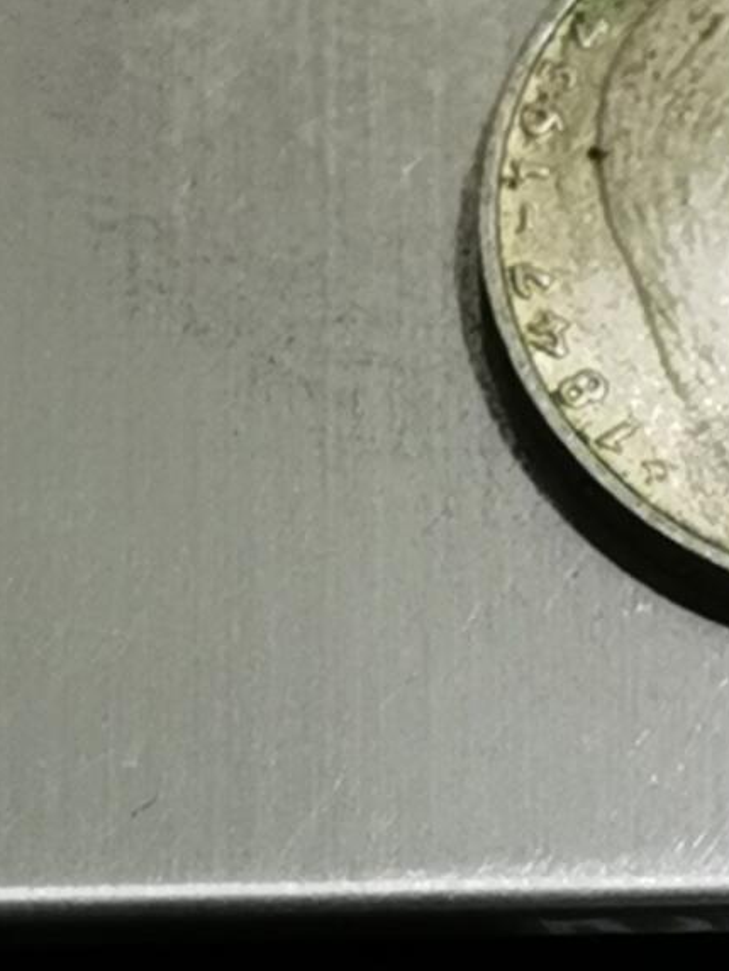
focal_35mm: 223
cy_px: 680
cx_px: 839
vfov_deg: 8.9
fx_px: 6259
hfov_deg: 6.6
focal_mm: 6.67
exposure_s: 1/100
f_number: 1.9
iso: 100
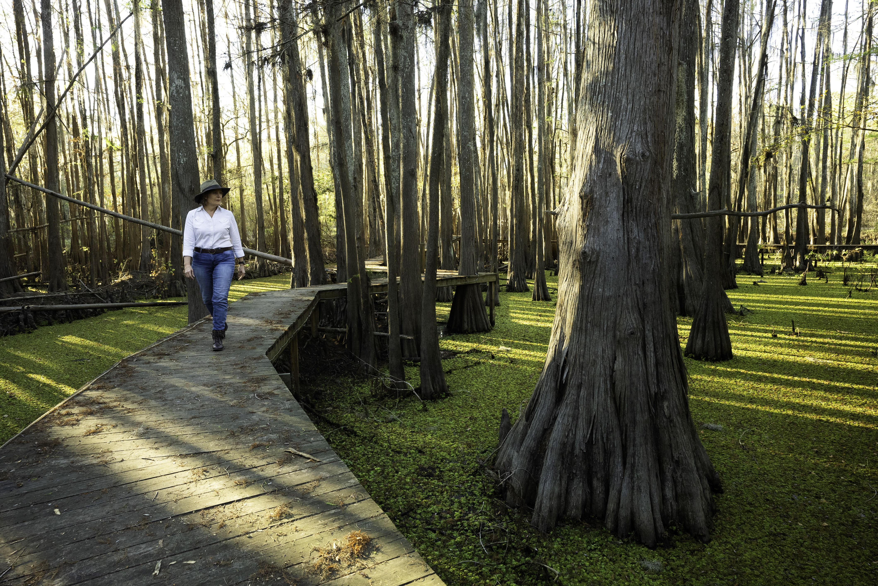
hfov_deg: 76.1
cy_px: 293
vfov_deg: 55.2
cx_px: 439
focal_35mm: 23
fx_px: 561
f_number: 8
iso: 800
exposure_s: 1/60
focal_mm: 23
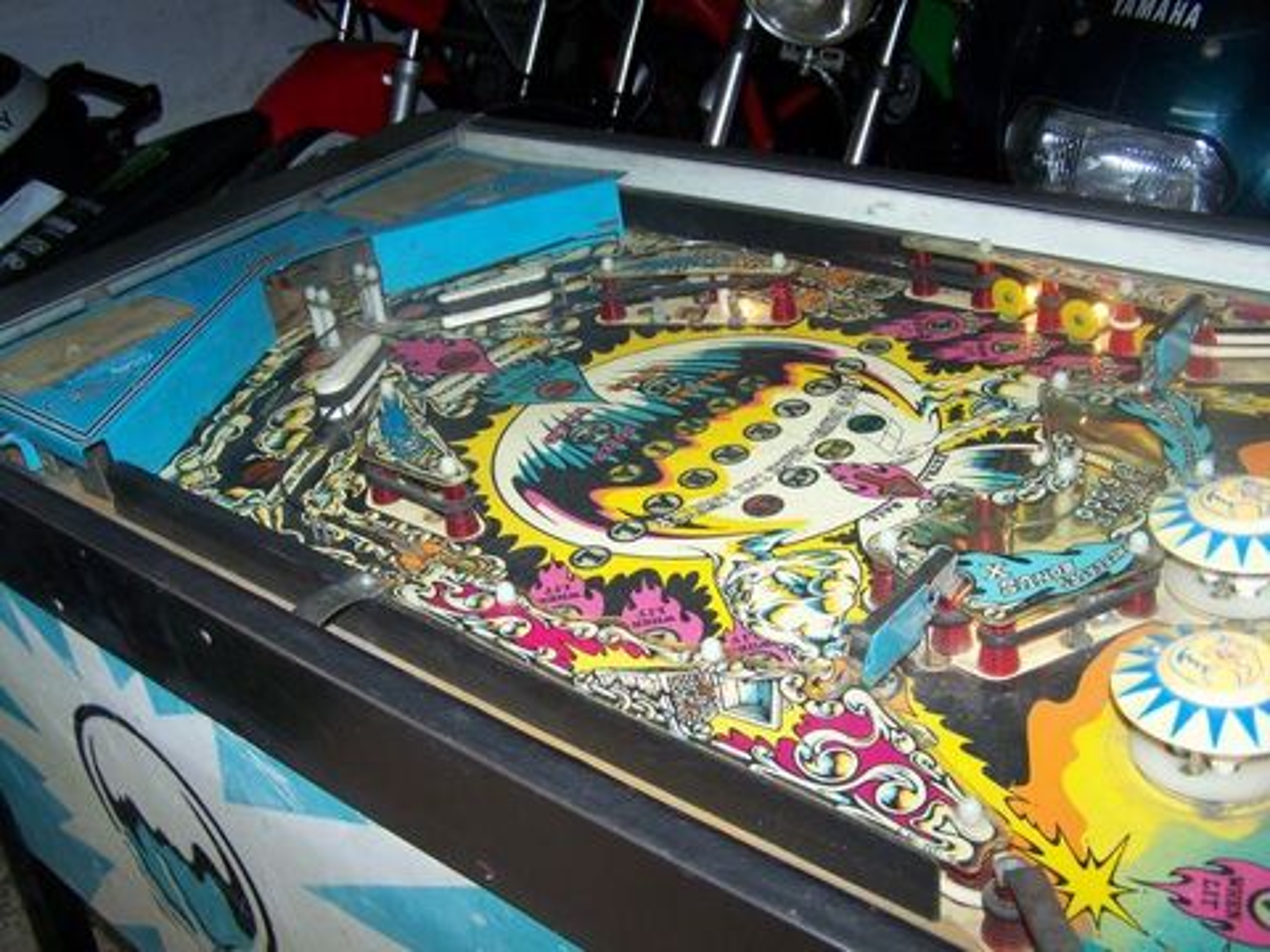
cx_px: 635
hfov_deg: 49.0
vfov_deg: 37.7
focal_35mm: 38
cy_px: 476
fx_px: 1394
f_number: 2.8
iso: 80
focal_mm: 6.3
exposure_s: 1/60
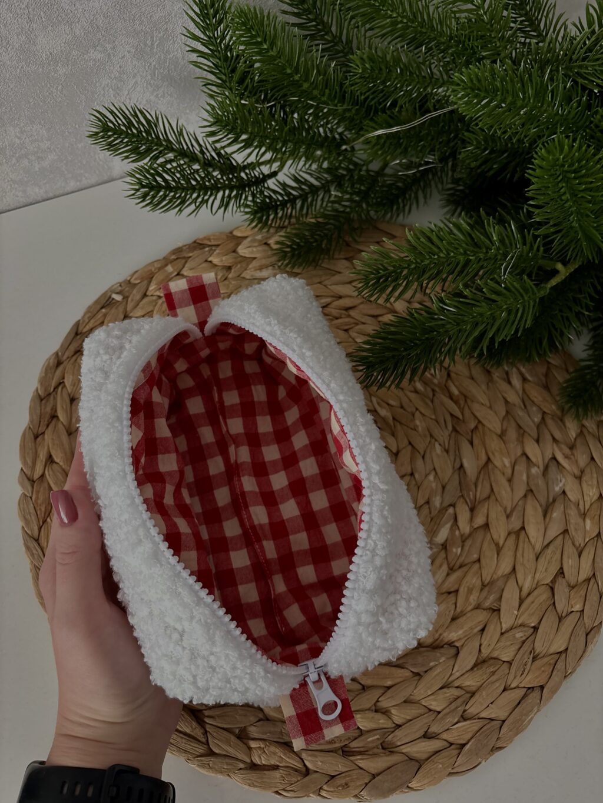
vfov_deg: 67.3
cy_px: 402
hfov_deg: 53.1
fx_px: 604
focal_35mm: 26
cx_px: 302
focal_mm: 5.96
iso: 250
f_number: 1.6
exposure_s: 1/50
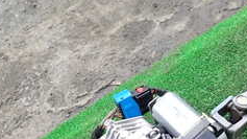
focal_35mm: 69
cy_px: 191
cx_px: 131
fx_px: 452
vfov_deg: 16.3
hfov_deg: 30.6
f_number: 2.8
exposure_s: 1/160
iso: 100
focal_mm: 4.5
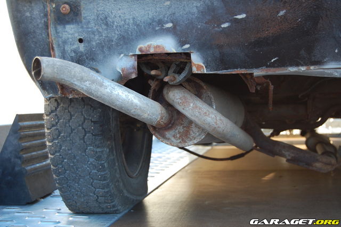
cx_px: 170
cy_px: 114
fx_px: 596
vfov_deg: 21.5
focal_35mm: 63
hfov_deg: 31.9
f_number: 5.3
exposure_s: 1/60
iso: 400
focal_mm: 42
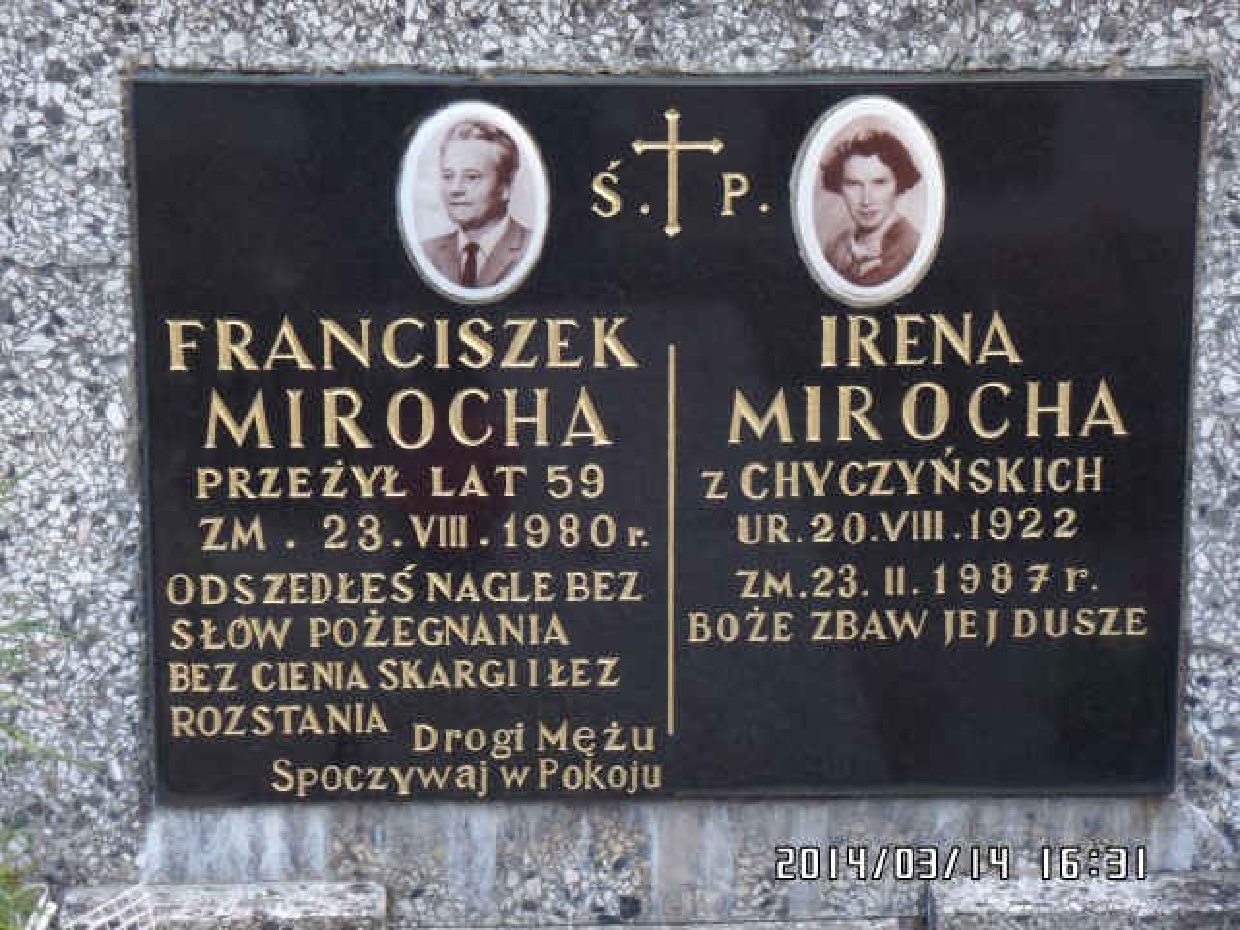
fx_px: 4084
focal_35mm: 114
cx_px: 620
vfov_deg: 13.0
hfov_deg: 17.3
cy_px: 465
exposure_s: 1/60
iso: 160
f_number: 4
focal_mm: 20.3
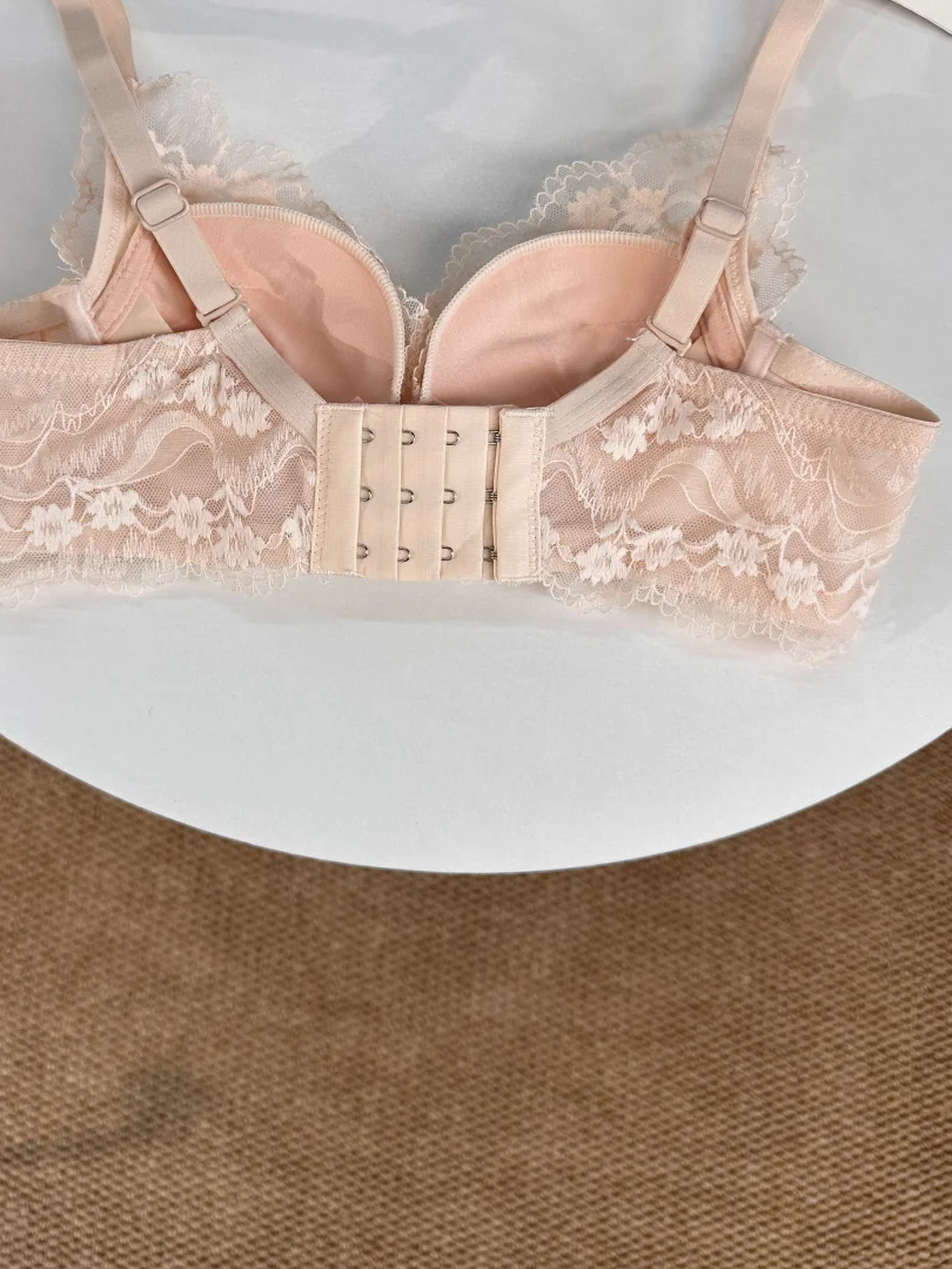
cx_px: 405
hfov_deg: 44.0
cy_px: 456
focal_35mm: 32
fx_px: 1173
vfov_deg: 56.0
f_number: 1.78
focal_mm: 6.86
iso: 80
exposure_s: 1/247
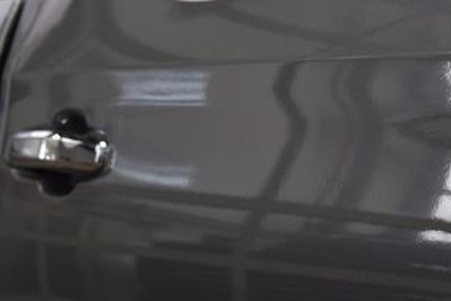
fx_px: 2143
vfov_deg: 8.0
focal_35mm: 171
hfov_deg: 11.9
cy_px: 150
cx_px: 415
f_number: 7.1
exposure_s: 1/30
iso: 400
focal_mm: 55
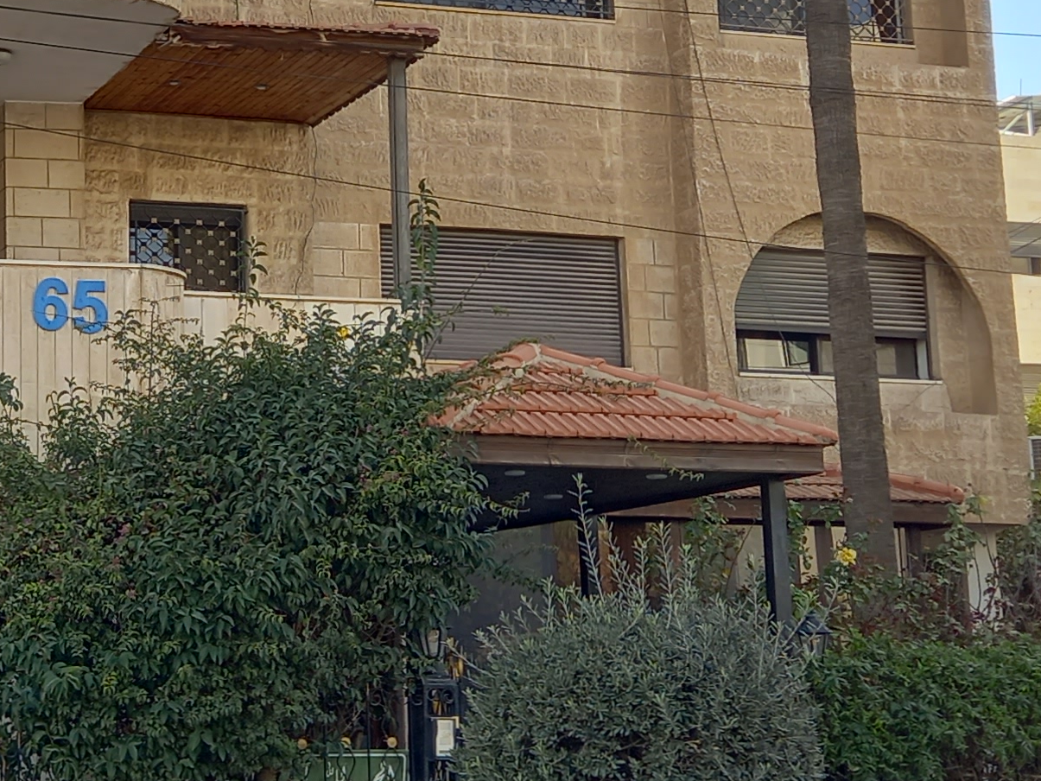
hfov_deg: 22.9
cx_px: 91
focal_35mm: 83
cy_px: 241
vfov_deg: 17.7
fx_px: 2496
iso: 25
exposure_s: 1/145
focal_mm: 4.6
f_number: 2
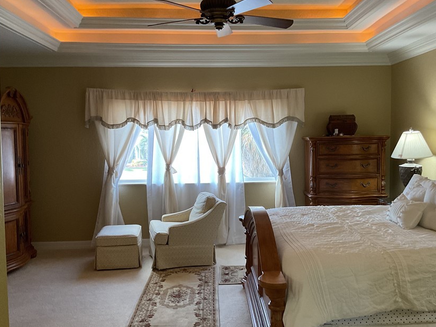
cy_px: 162
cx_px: 233
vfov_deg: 39.7
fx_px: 453
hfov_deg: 51.3
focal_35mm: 36
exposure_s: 1/60
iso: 125
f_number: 1.8
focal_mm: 3
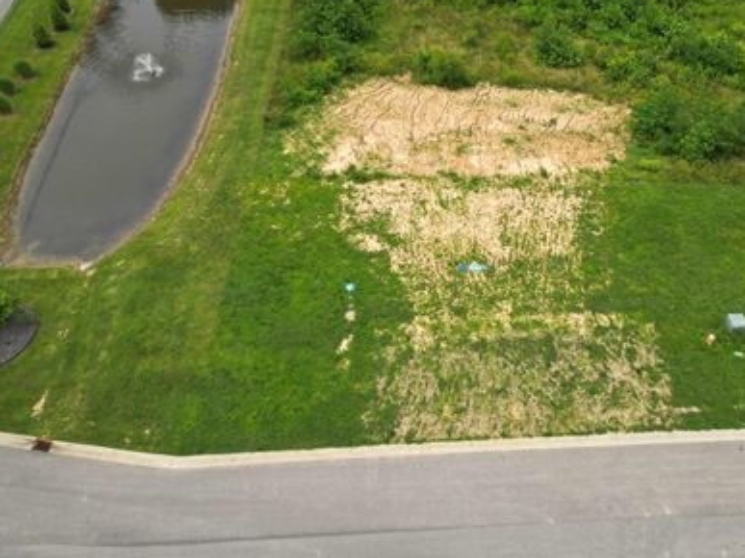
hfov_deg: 57.7
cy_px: 213
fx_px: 667
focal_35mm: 31
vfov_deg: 45.1
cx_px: 460
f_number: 1.7
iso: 100
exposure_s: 1/1600
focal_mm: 6.72
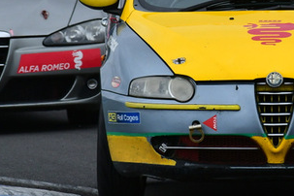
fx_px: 16193
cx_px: 239
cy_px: 6
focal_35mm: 1983
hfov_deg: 1.0
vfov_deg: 0.7
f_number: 11
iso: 1000
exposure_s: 1/640
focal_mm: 500
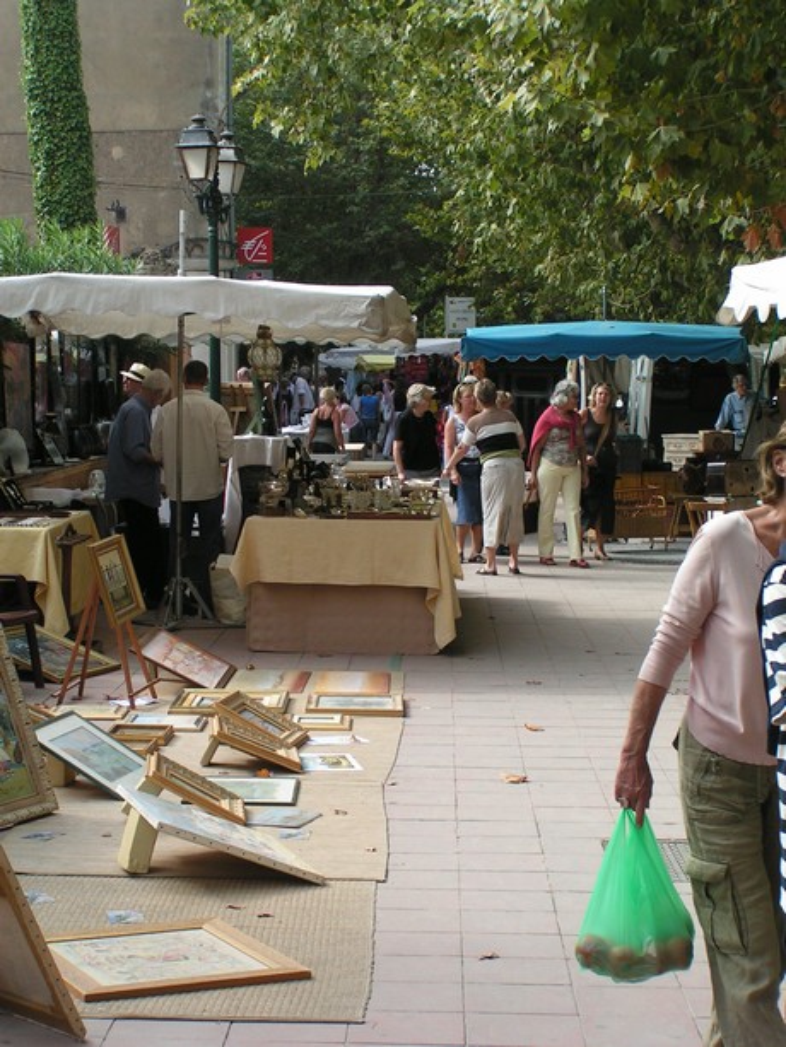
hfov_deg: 20.4
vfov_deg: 27.0
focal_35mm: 72
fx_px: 2179
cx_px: 393
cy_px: 524
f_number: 5
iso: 50
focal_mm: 11
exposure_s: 1/125
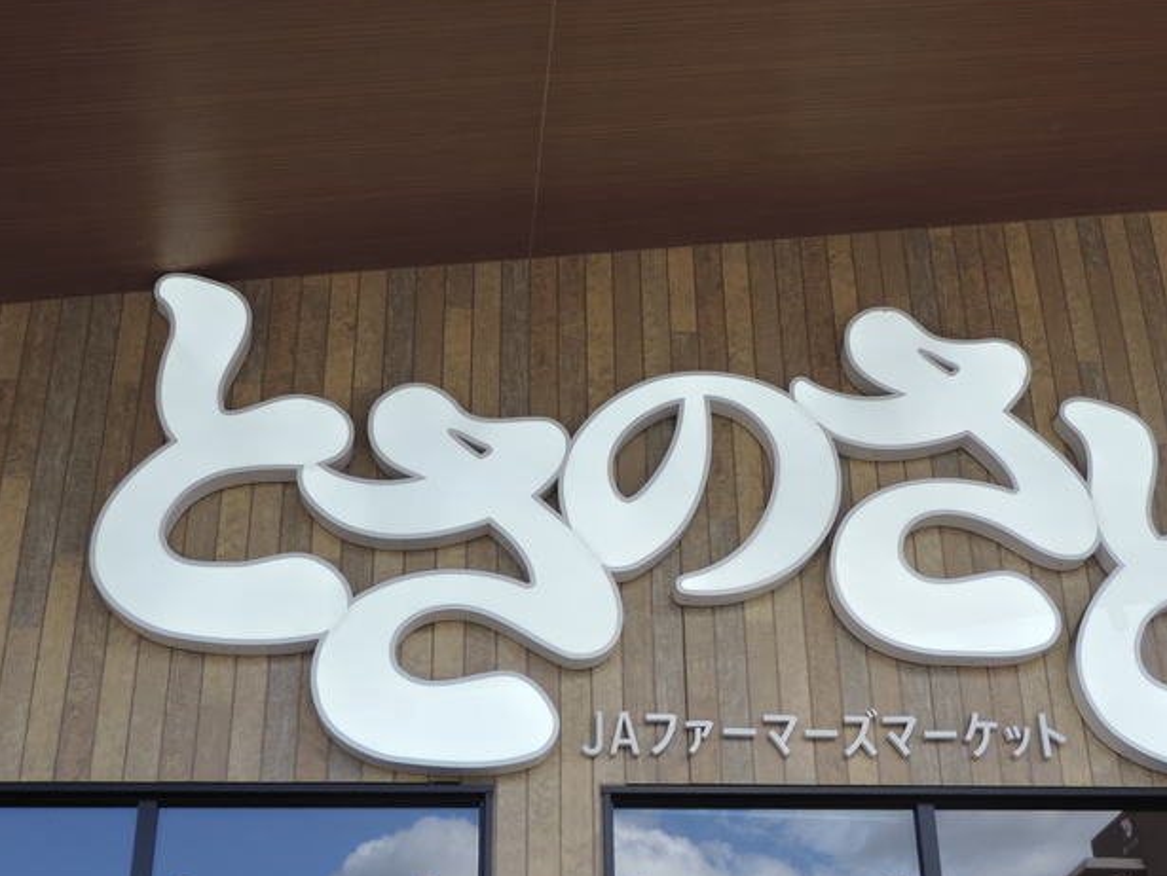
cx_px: 683
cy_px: 392
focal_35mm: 52
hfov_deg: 36.7
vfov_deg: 28.0
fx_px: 1754
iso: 80
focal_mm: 7.1
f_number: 3.3
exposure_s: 1/200
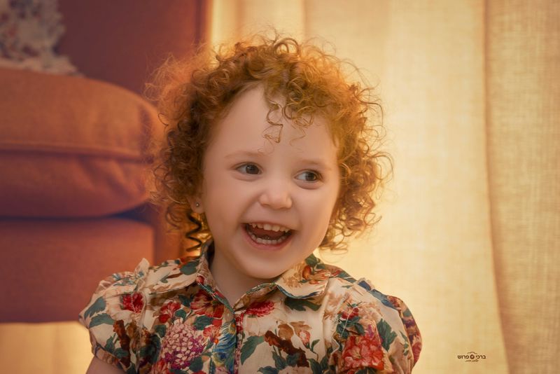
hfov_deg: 17.1
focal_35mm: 120
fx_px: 1867
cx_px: 280
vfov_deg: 11.4
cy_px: 187
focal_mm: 120
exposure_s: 1/200
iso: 200
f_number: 4
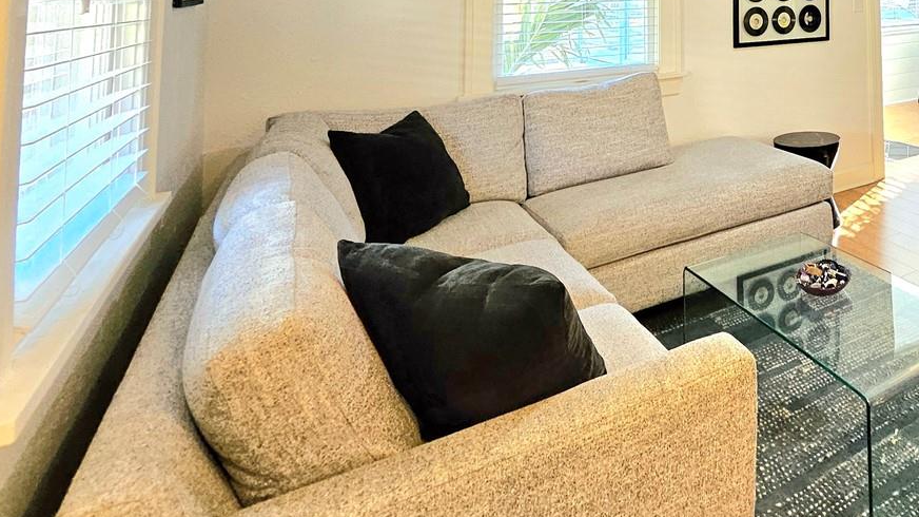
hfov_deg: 61.3
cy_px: -54
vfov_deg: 37.1
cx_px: 818
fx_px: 633
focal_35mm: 26
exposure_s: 1/60.2
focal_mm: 1.74
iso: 160
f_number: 2.2
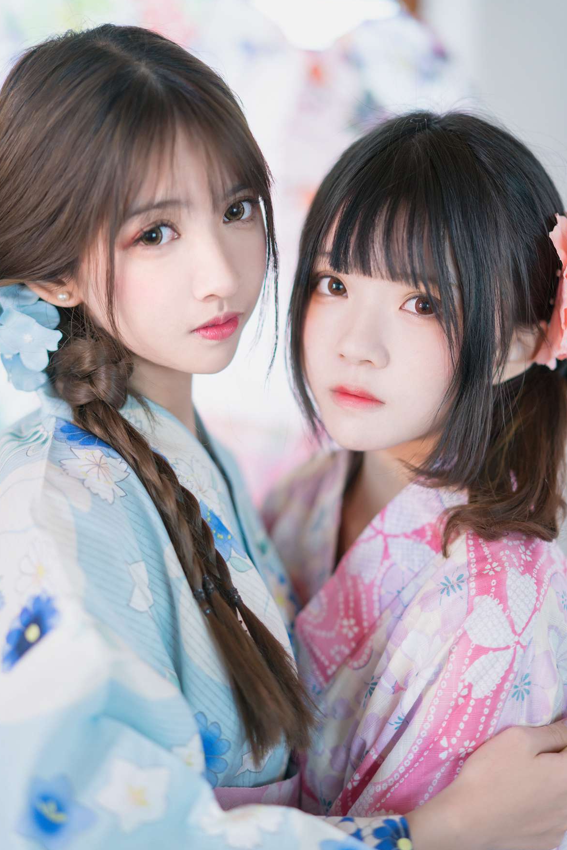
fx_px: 1205
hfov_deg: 26.5
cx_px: 283
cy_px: 429
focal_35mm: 51
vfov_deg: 38.9
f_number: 1.4
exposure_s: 1/125
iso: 400
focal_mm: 50
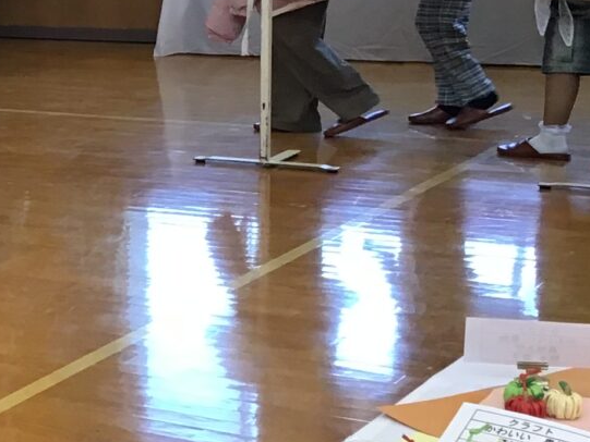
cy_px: 217
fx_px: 1875
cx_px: -254
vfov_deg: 13.5
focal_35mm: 110
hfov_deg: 16.5
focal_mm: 3.3
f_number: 2.4
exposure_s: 1/30
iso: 25
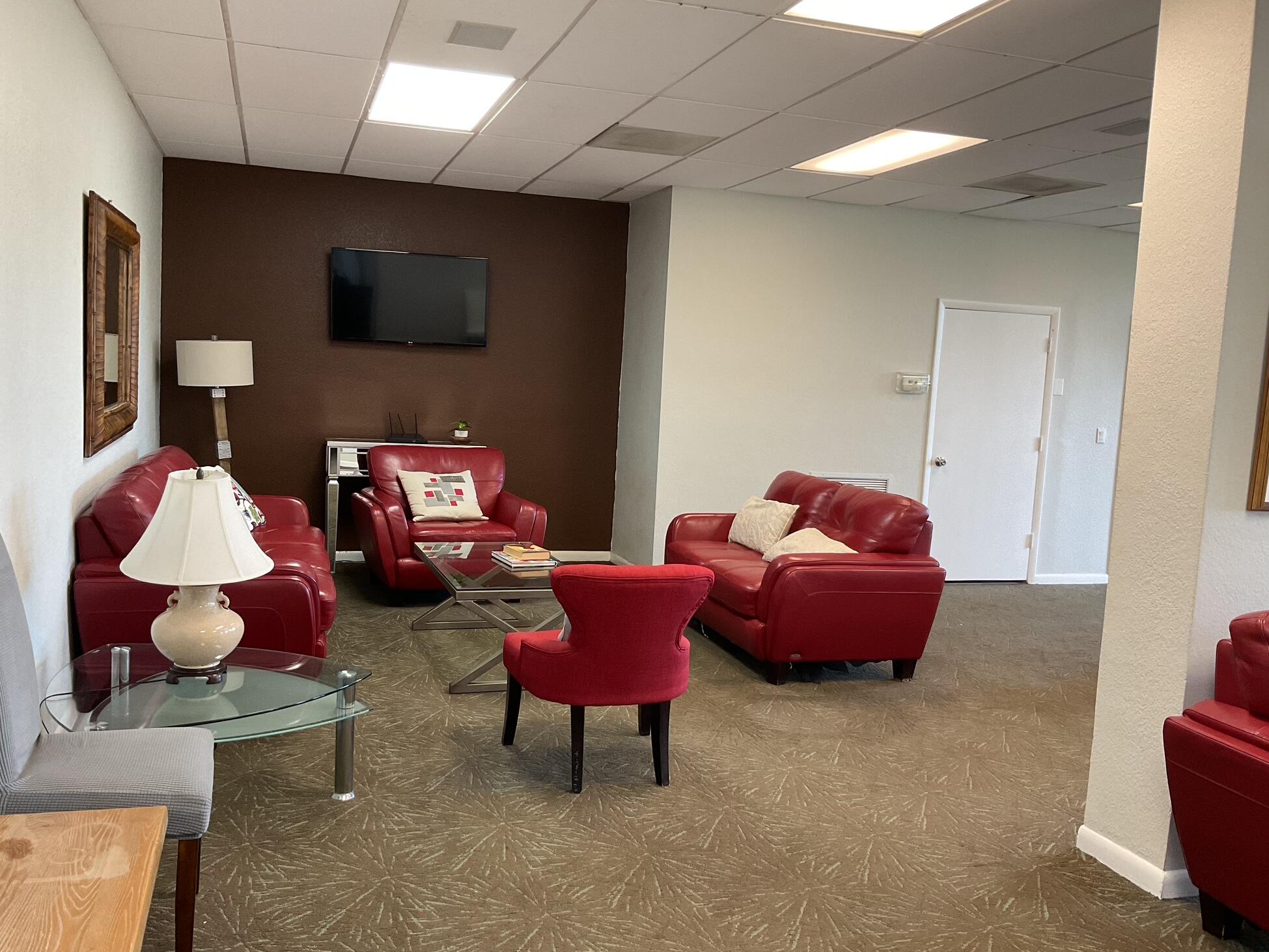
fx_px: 1100
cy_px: 490
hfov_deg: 59.9
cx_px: 615
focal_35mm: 30
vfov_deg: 46.8
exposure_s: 1/60
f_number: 1.8
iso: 100
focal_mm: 3
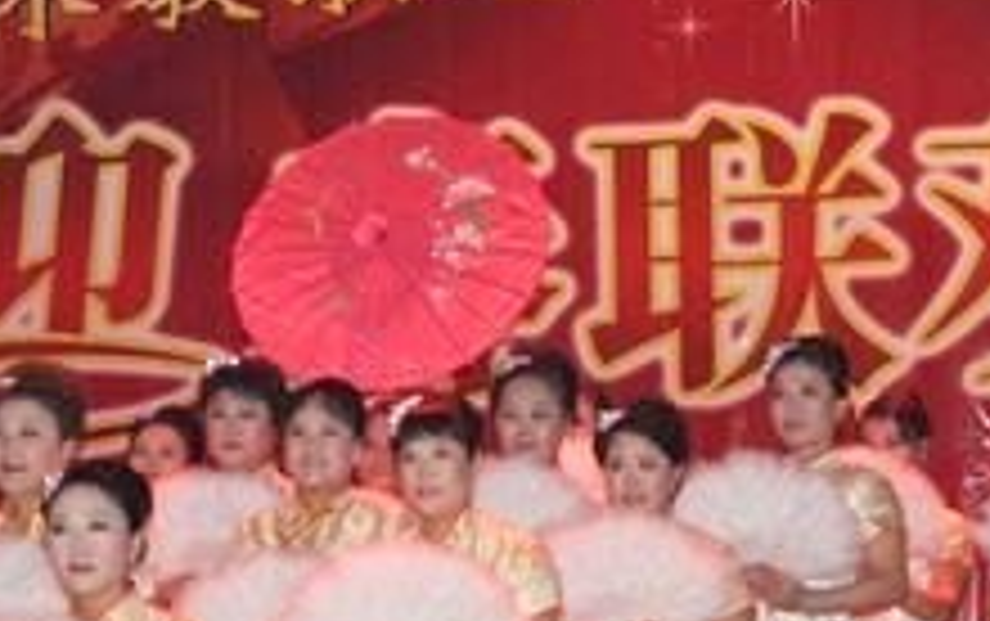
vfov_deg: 12.5
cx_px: 252
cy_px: 572
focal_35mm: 104
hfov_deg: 19.8
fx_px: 2809
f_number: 4.5
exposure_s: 1/125
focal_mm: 30
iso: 200
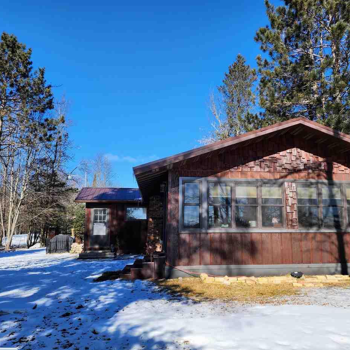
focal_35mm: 28
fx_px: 320
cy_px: 180
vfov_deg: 57.3
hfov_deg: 56.9
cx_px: 208
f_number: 1.8
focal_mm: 6.4
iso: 12
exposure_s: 1/902
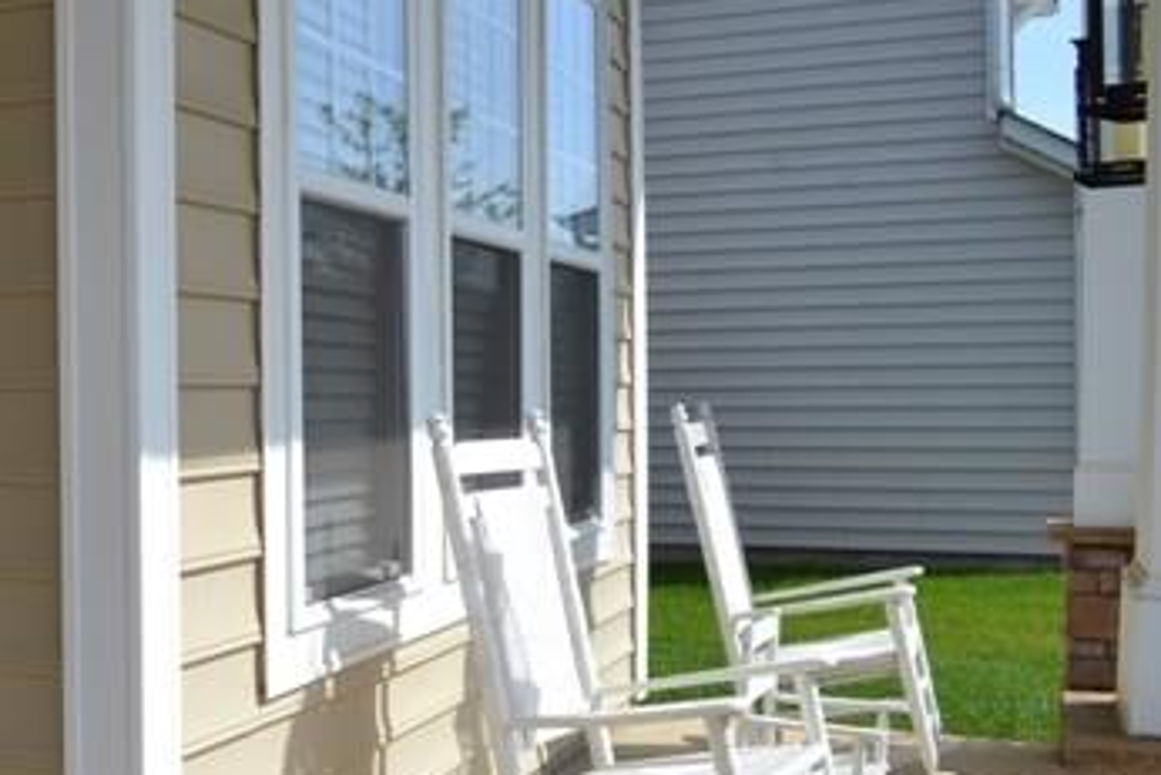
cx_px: 107
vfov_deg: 27.0
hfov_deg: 37.0
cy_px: 438
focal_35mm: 50
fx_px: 1613
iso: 100
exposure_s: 1/250
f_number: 8
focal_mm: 18
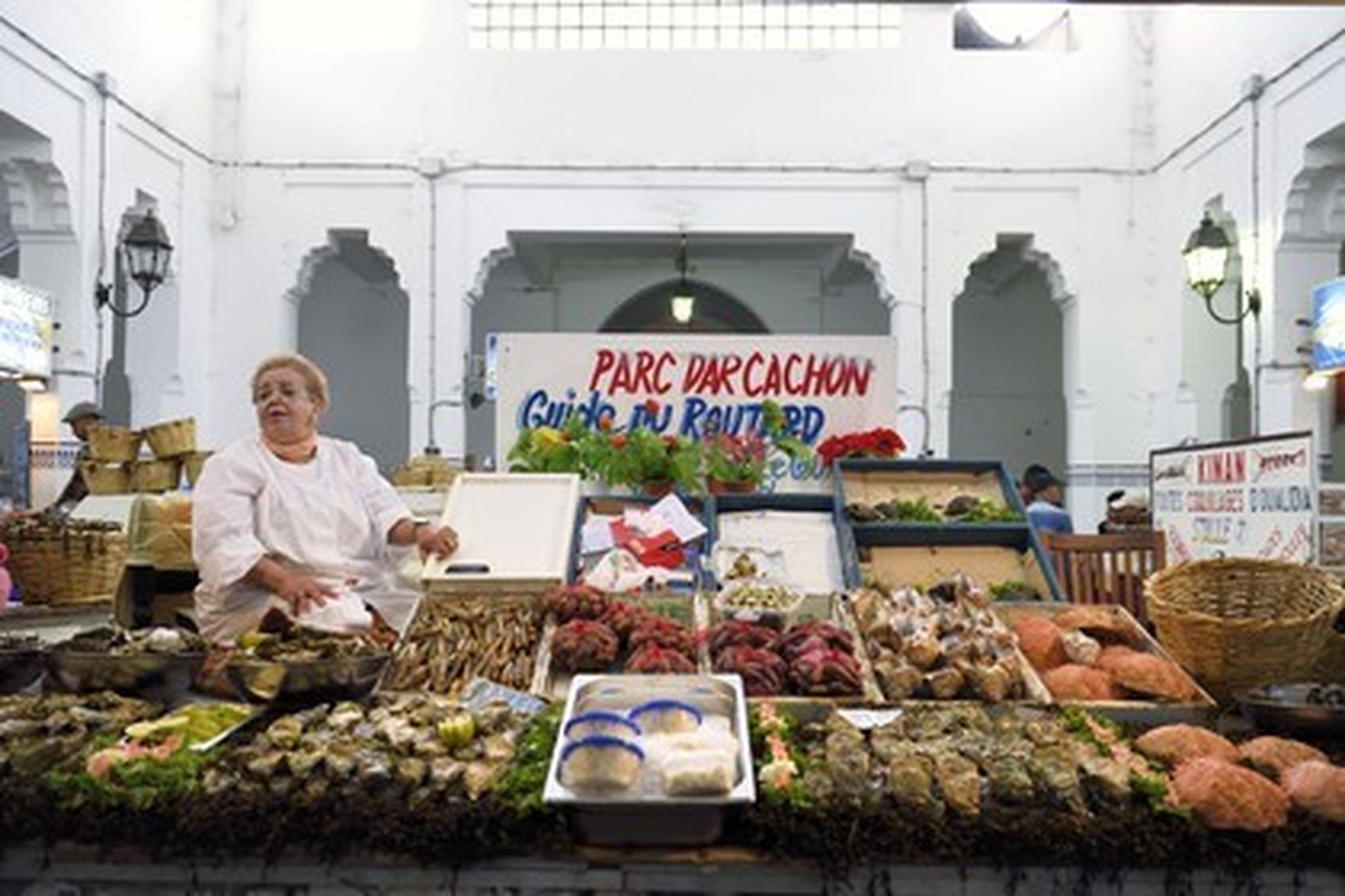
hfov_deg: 60.3
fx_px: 1158
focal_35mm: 31
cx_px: 672
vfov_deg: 42.3
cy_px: 448
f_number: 4
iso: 800
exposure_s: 1/125
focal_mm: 31
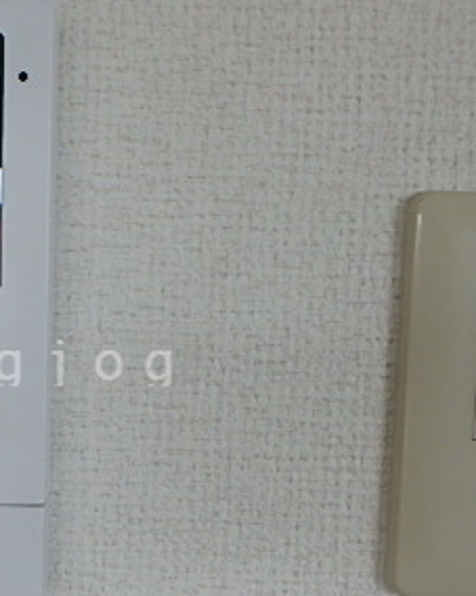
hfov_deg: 26.6
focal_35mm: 55
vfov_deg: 34.0
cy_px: 361
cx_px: 40
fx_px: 969
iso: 320
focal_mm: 4.5
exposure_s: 1/30
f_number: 4.1
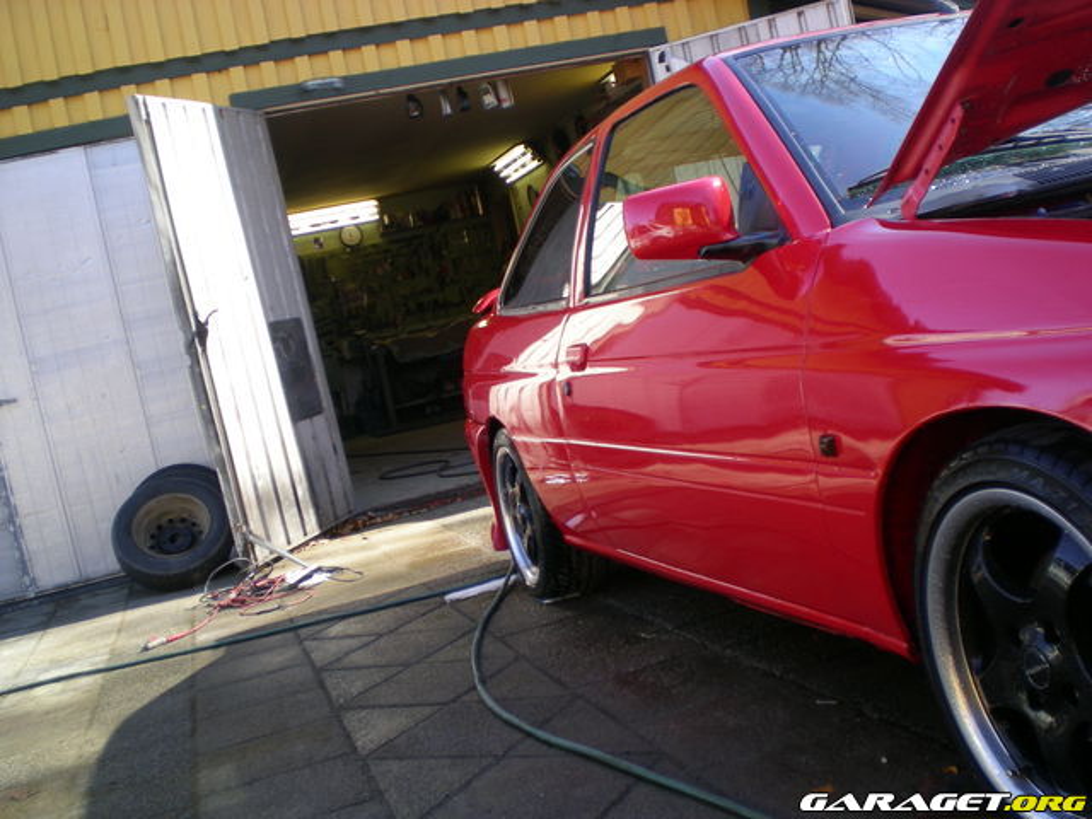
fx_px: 1199
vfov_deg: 37.7
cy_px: 410
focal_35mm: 38
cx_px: 546
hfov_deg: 49.0
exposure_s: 1/76.3
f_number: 3.1
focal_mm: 6.3
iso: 50
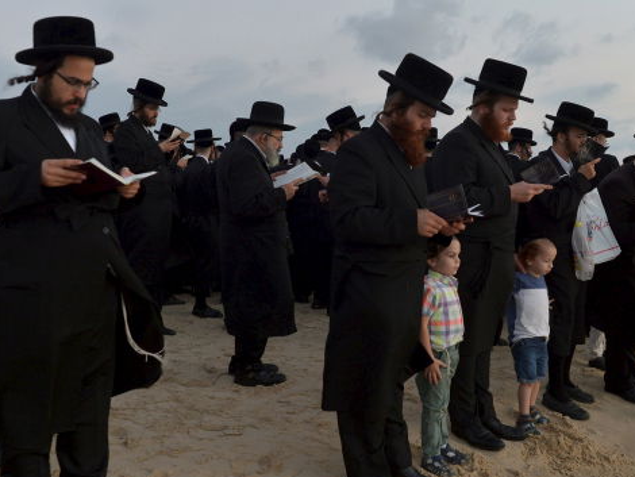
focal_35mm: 40
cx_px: 333
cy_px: 218
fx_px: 734
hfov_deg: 46.8
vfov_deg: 36.0
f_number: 4
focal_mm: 27
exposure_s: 1/125
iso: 1000
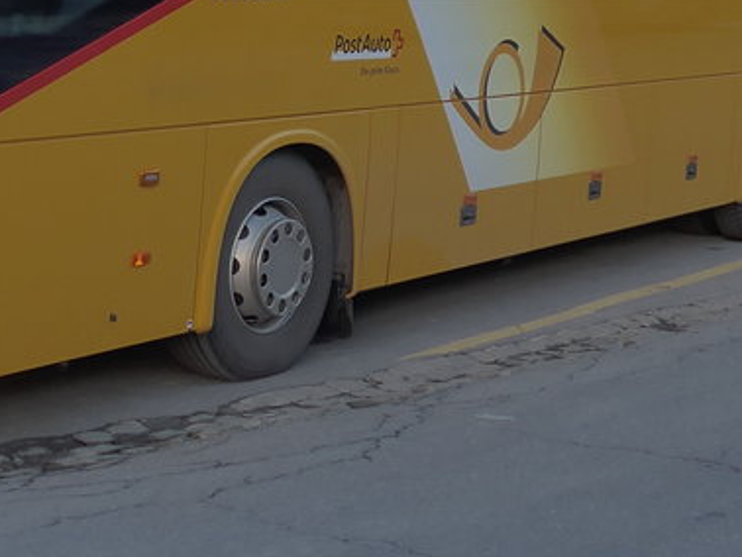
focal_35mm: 92
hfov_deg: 21.2
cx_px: 228
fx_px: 1973
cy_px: -224
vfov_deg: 15.1
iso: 160
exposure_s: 1/320
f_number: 2
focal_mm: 6
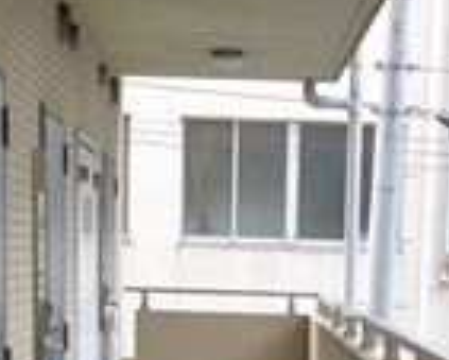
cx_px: 318
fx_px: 1649
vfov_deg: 11.7
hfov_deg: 15.5
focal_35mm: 124
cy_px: 612
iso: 200
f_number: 3.1
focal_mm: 5
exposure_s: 1/60
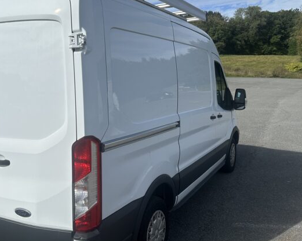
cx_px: 115
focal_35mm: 36
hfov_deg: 49.9
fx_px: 322
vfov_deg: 41.1
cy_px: 116
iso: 80
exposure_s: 1/13699
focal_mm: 6.86
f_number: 1.78
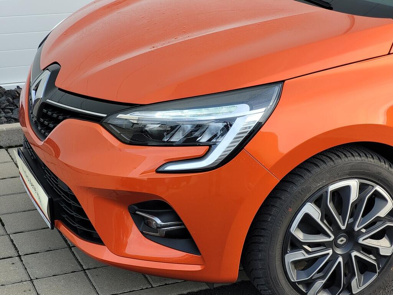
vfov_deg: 19.4
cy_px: 148
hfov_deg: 25.7
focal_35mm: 76
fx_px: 863
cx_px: 196
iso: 25
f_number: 2.4
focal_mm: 7.12
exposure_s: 1/218
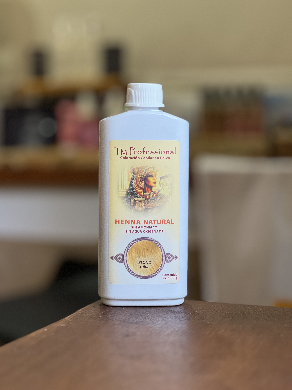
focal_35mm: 79
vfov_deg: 24.7
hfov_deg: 18.7
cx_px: 146
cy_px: 195
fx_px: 889
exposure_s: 1/72
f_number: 2.8
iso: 250
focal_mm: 9
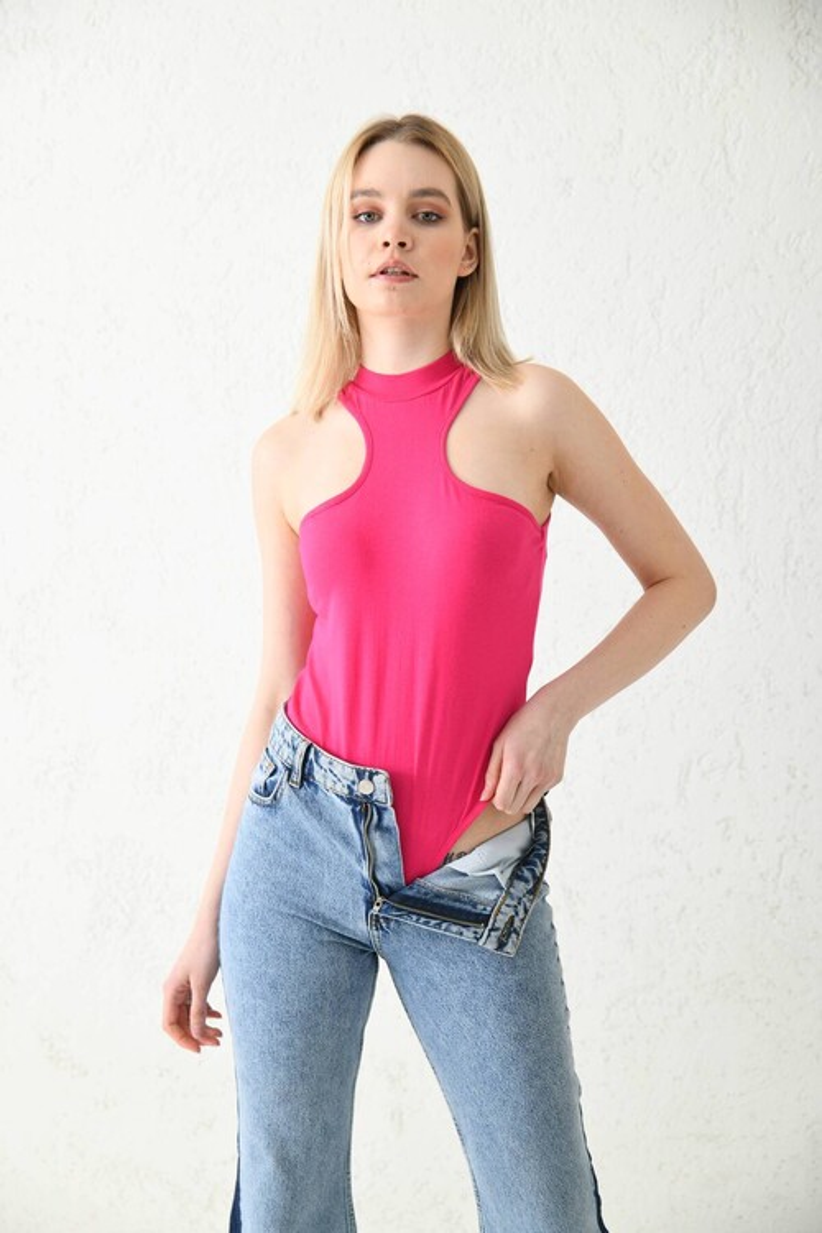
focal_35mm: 70
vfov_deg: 28.8
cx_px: 411
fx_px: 2397
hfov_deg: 19.5
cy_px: 616
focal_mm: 70
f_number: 5.6
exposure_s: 1/160
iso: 100
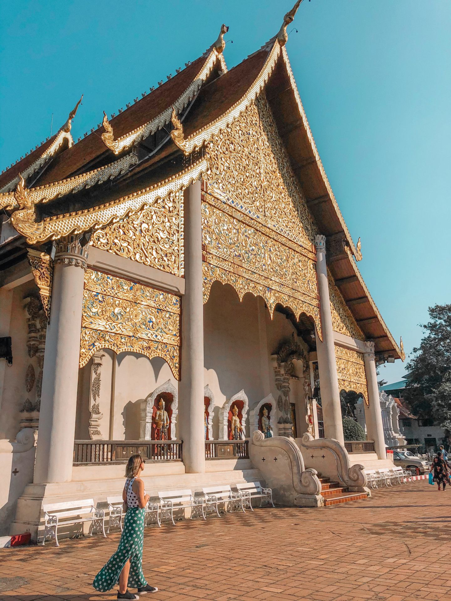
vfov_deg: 63.4
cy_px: 300
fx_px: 486
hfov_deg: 49.7
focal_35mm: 28
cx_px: 226
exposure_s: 1/5300
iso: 20
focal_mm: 4
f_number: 1.8
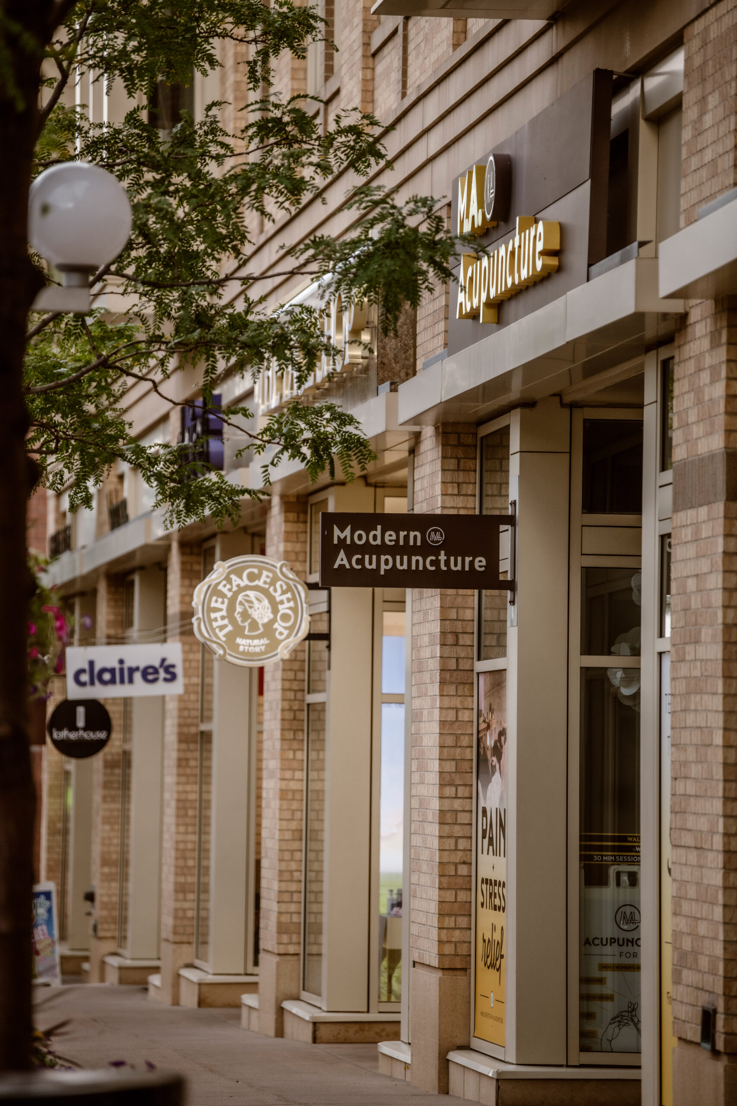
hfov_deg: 8.6
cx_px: 368
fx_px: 4912
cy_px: 553
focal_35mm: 160
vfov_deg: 12.8
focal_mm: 160
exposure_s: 1/640
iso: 400
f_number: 2.8
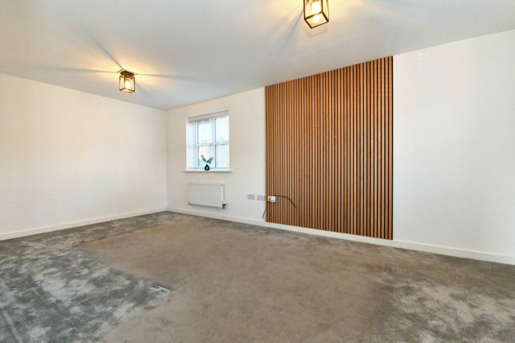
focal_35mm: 15
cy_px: 172
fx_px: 214
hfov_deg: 100.4
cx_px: 258
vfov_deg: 77.2
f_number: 10
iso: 6400
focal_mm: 15
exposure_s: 1/200
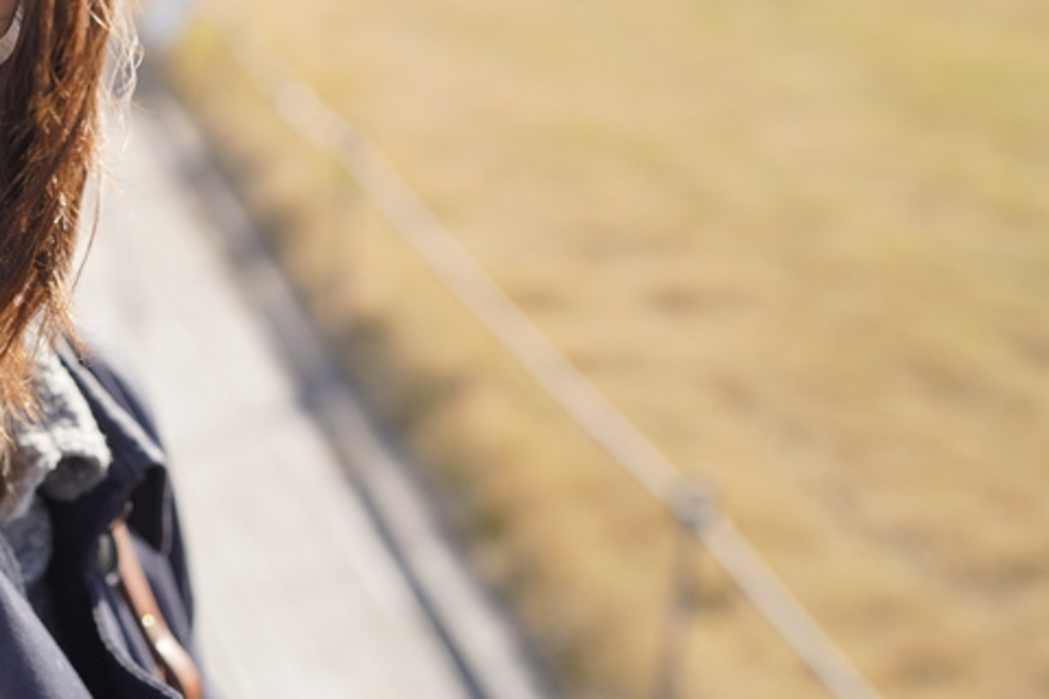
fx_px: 2622
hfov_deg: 21.9
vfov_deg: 14.9
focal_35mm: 90
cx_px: 50
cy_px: -17
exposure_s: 1/500
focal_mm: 40
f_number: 3.5
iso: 100
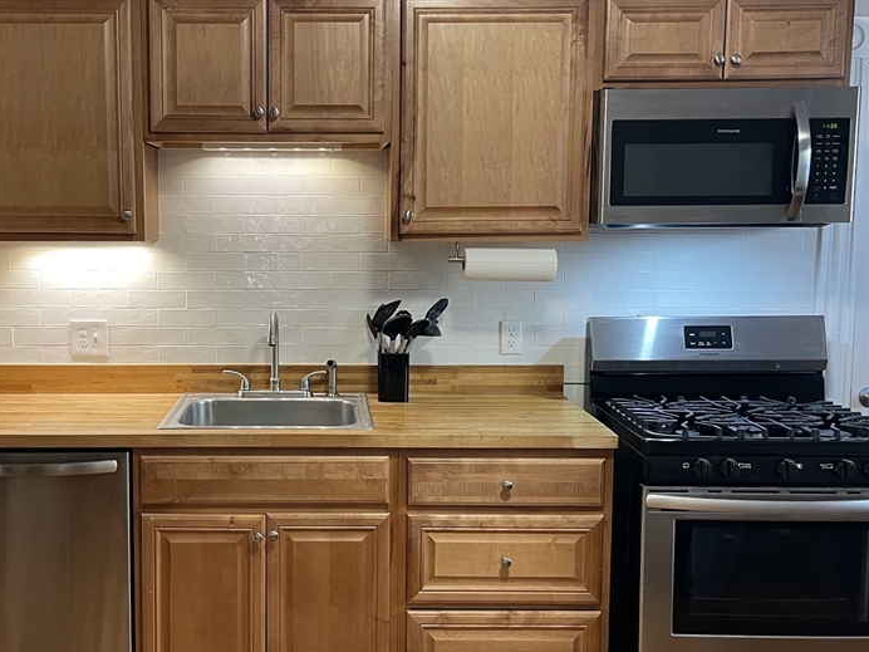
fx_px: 929
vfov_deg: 38.7
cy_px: 322
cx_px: 318
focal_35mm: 37
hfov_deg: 49.6
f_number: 1.6
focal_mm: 5.1
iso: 250
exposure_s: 1/60
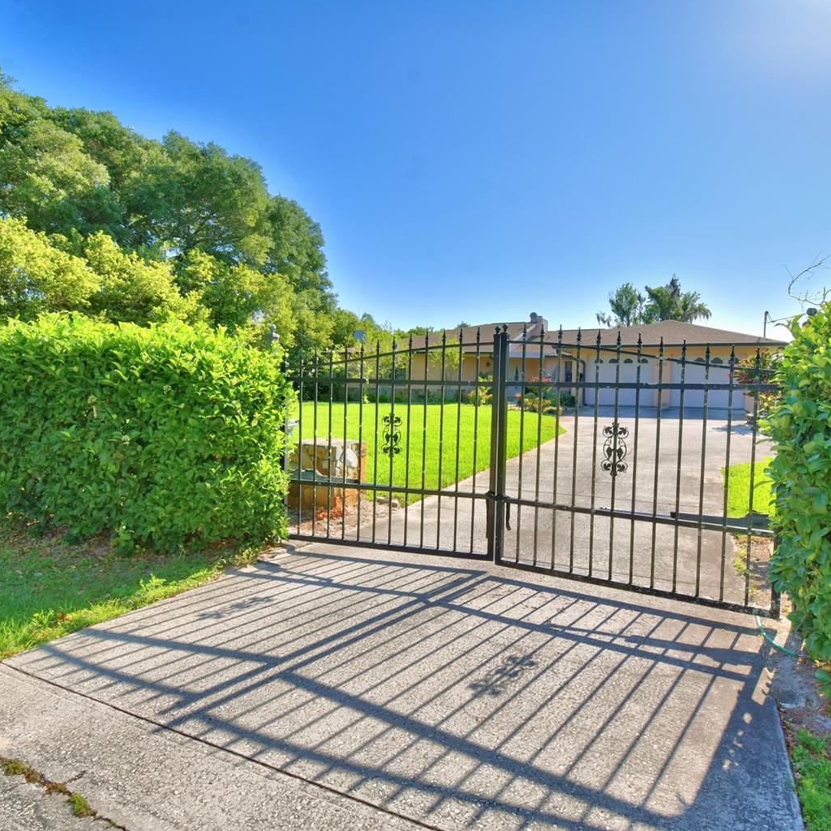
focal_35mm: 20
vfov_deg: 74.8
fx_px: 543
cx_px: 467
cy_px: 416
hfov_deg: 74.5
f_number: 11
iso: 100
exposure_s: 1/250
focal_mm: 10
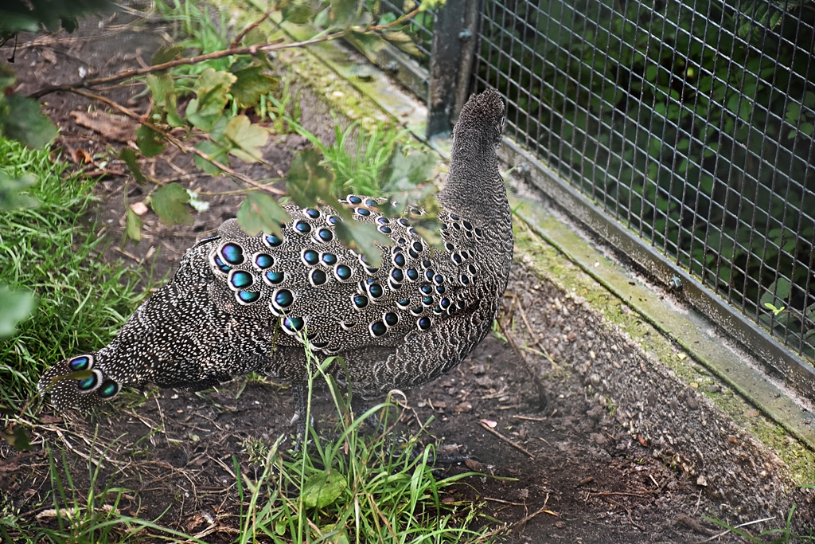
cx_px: 408
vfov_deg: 9.6
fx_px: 3226
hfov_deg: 14.4
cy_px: 272
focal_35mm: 142
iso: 800
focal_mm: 95
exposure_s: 1/160
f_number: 5.3
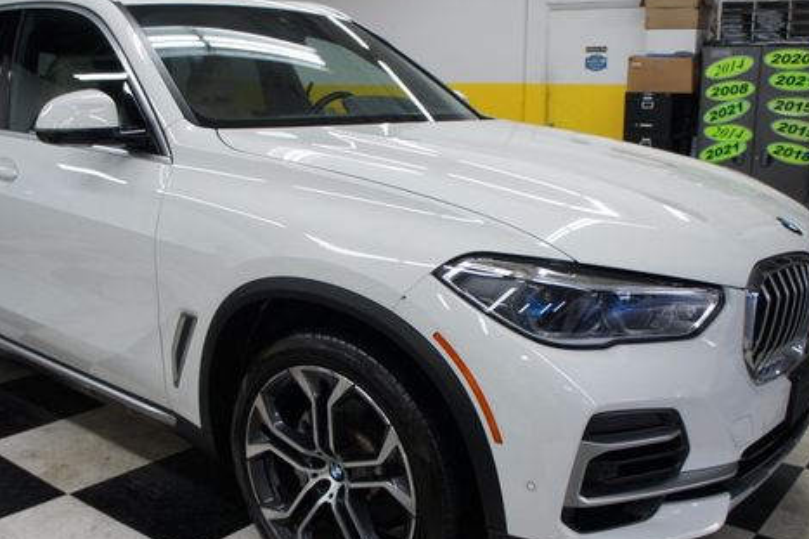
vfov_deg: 35.9
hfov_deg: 51.6
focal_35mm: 37
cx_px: 331
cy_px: 293
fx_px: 831
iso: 200
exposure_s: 1/40
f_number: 4
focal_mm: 18
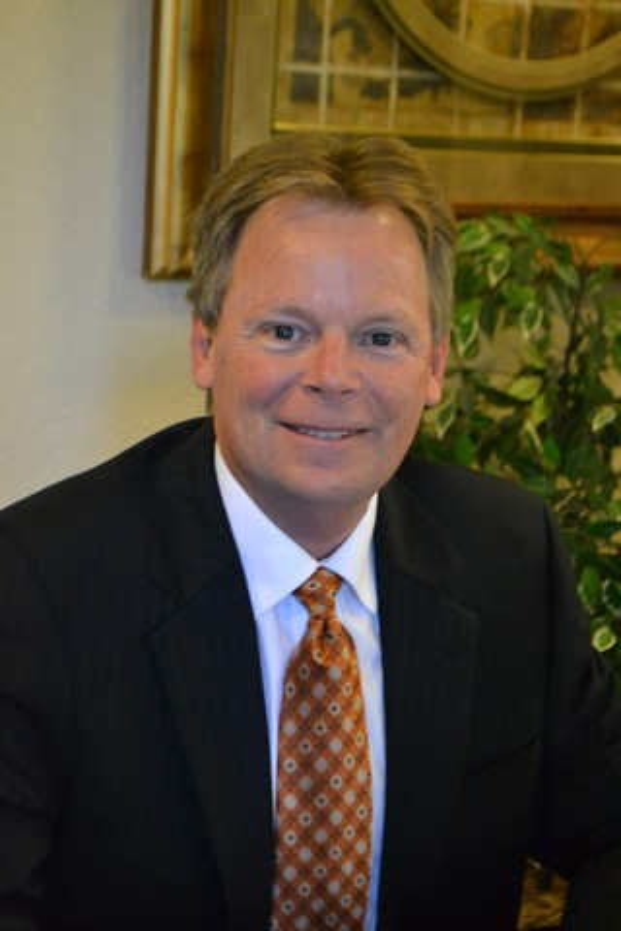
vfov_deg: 24.6
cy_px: 466
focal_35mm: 82
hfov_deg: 16.6
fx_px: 2135
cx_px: 310
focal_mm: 55
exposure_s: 1/25
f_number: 5.6
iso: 3200
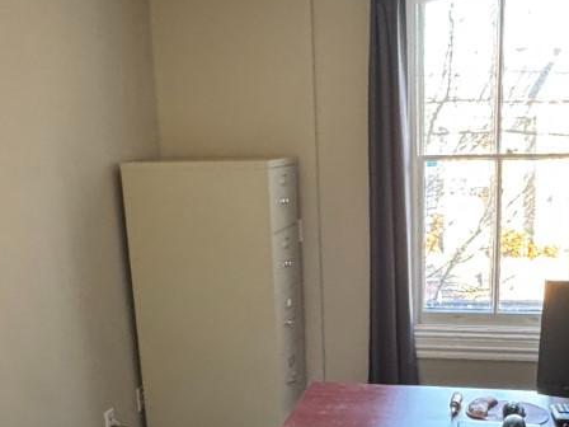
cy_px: 324
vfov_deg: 31.6
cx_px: 366
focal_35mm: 45
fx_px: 740
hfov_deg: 41.7
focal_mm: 2.22
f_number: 2.2
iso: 320
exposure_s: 1/73
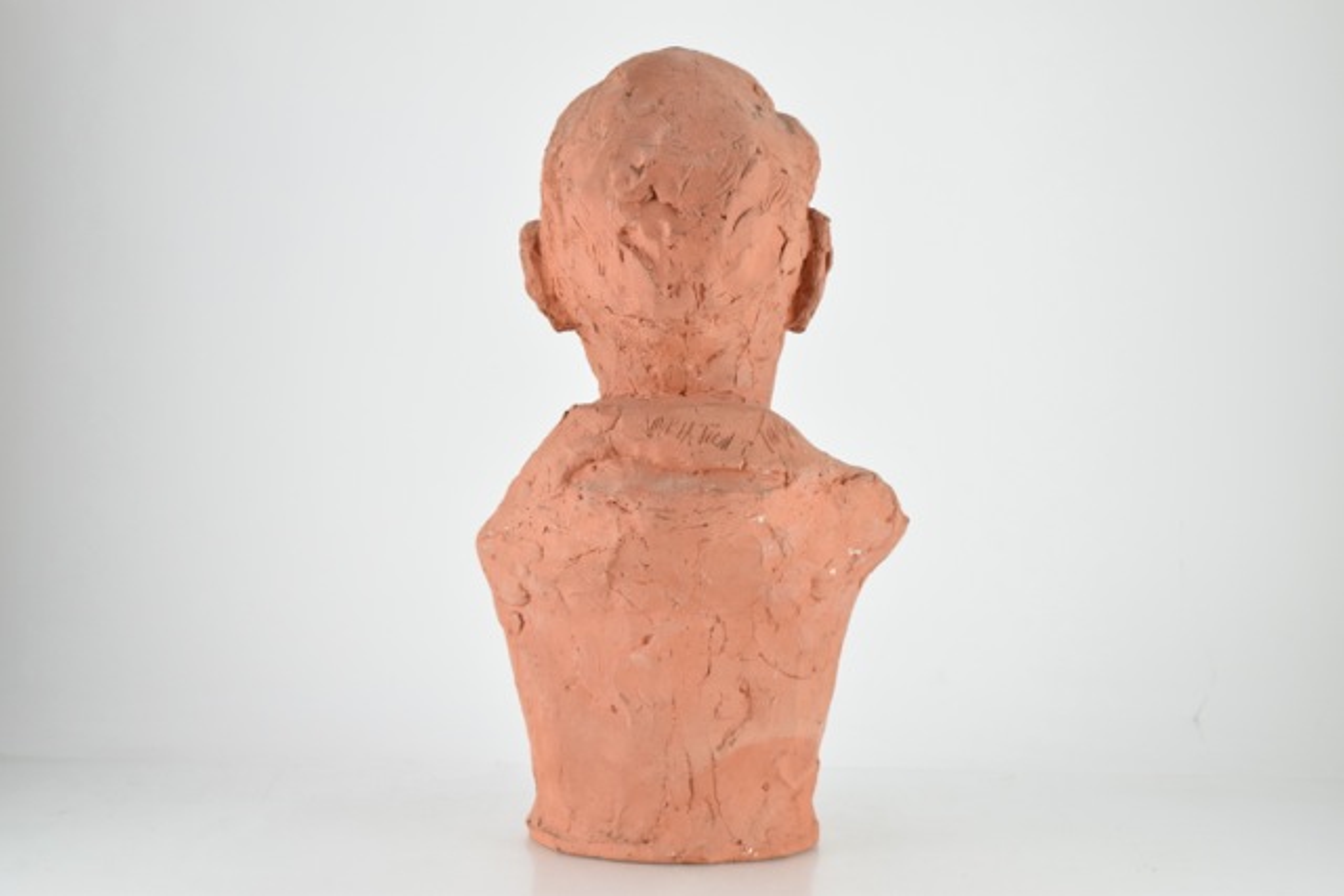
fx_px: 2576
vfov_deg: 19.7
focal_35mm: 69
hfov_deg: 29.2
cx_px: 672
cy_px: 448
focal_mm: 46
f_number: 6.3
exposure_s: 1/125
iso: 800
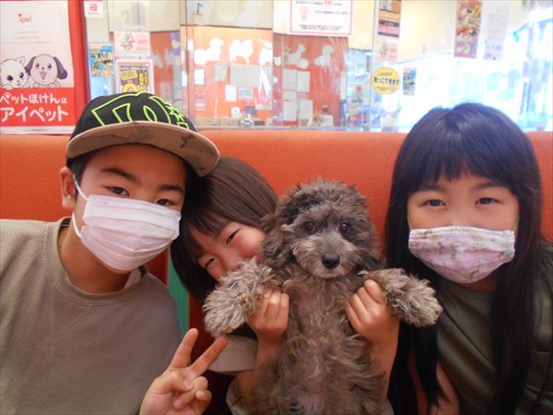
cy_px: 208
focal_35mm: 26
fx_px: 415
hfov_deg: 67.3
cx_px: 276
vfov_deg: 53.1
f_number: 3.2
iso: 280
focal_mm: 4.6
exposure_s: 1/30
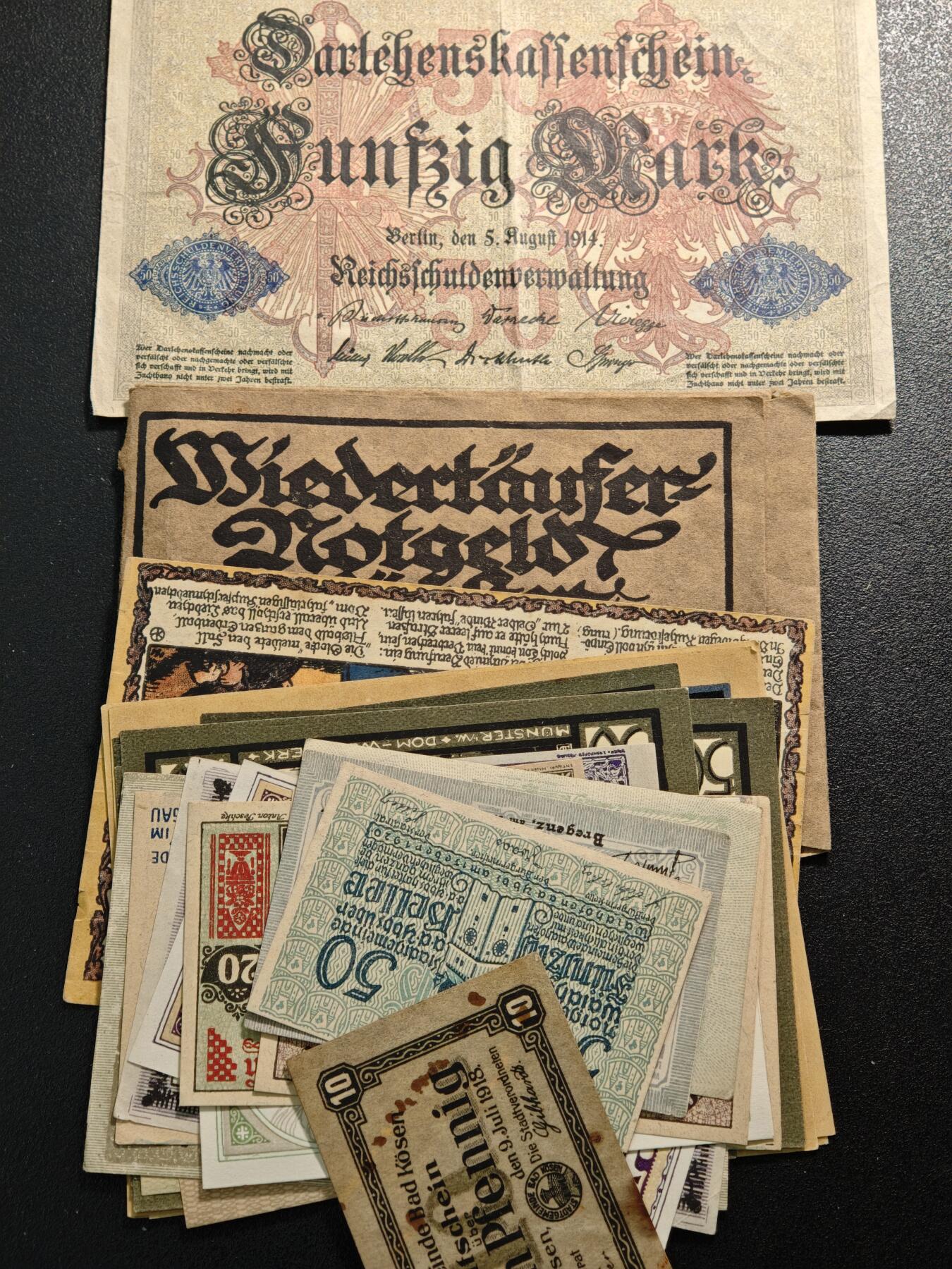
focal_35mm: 60
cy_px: 634
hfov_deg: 24.4
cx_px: 476
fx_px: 2200
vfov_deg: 32.2
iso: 1000
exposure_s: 1/97.3
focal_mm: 9
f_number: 2
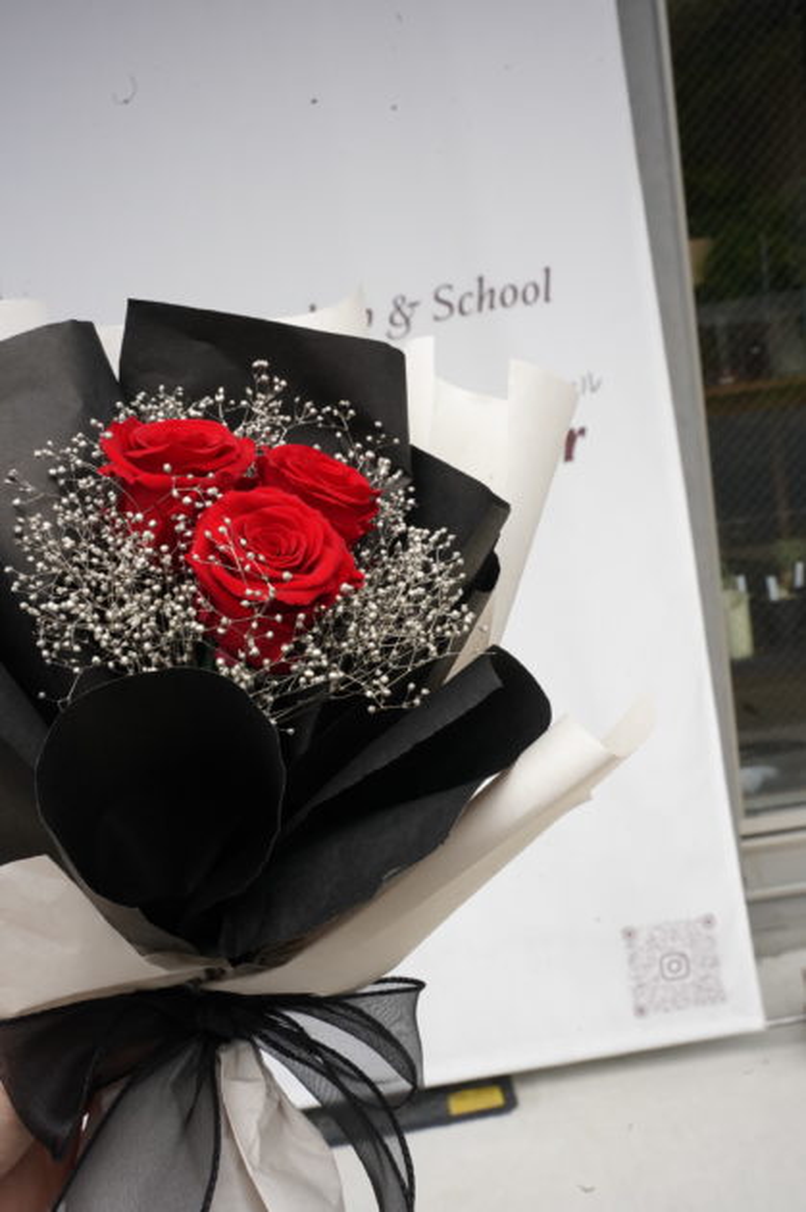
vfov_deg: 49.6
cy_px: 606
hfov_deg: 34.2
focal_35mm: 39
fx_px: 1312
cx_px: 403
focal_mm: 39
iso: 3200
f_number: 20
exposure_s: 1/200
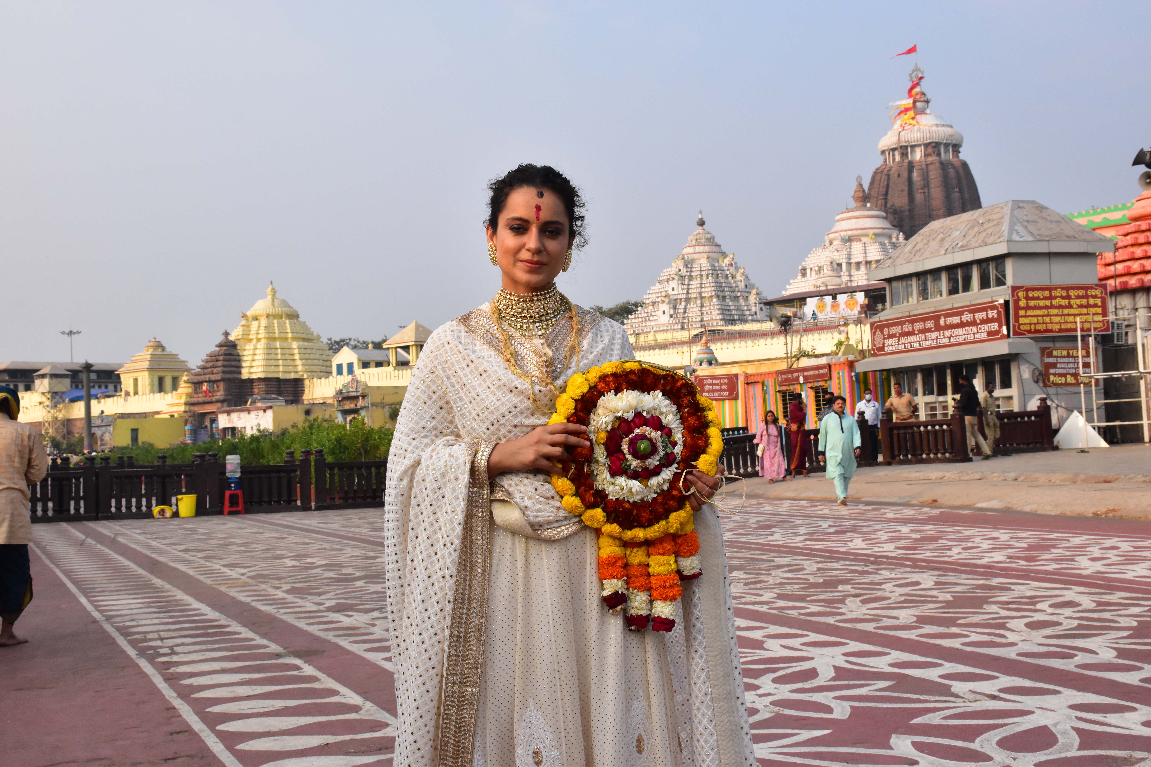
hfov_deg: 41.1
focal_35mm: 48
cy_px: 384
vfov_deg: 28.1
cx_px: 576
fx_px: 1535
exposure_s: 1/640
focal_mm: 32
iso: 1600
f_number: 13
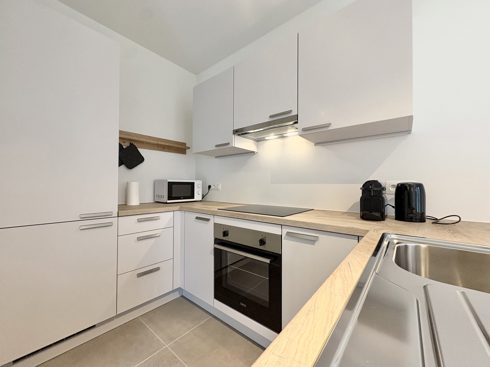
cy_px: 184
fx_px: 198
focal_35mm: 14
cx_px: 245
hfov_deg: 102.1
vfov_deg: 85.7
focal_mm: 2.22
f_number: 2.2
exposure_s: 1/50
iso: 320
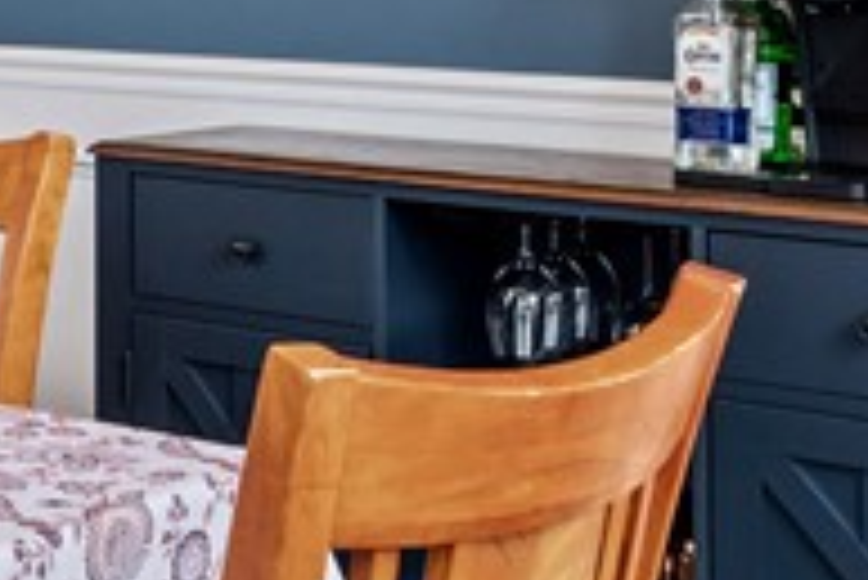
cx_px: -630
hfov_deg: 18.4
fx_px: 2172
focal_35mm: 90
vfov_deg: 14.8
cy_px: -72
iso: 1000
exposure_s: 1/30
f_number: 6.3
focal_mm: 16
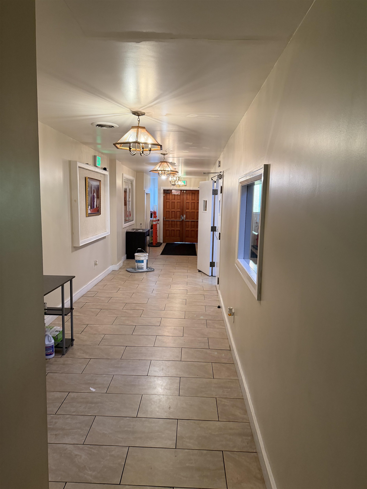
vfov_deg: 71.6
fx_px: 339
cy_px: 244
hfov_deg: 56.8
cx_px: 184
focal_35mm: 24
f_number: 1.78
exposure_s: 1/60
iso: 320
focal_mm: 6.76
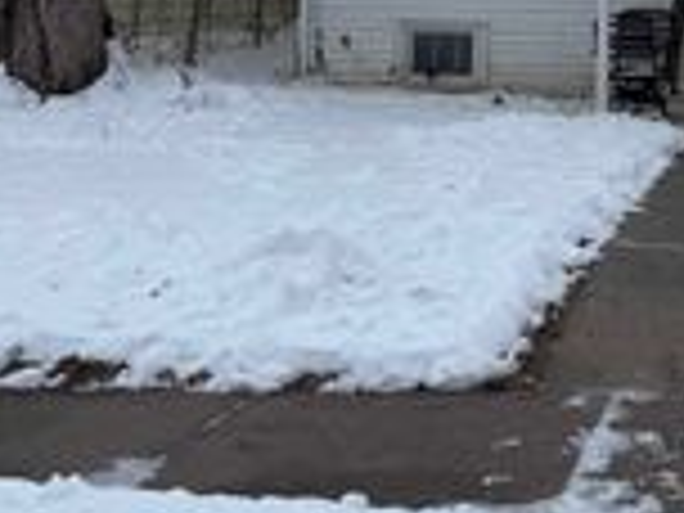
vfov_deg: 18.0
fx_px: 1561
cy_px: -43
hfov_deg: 22.7
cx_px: 824
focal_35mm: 79
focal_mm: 6.76
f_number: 1.78
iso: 80
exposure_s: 1/2801
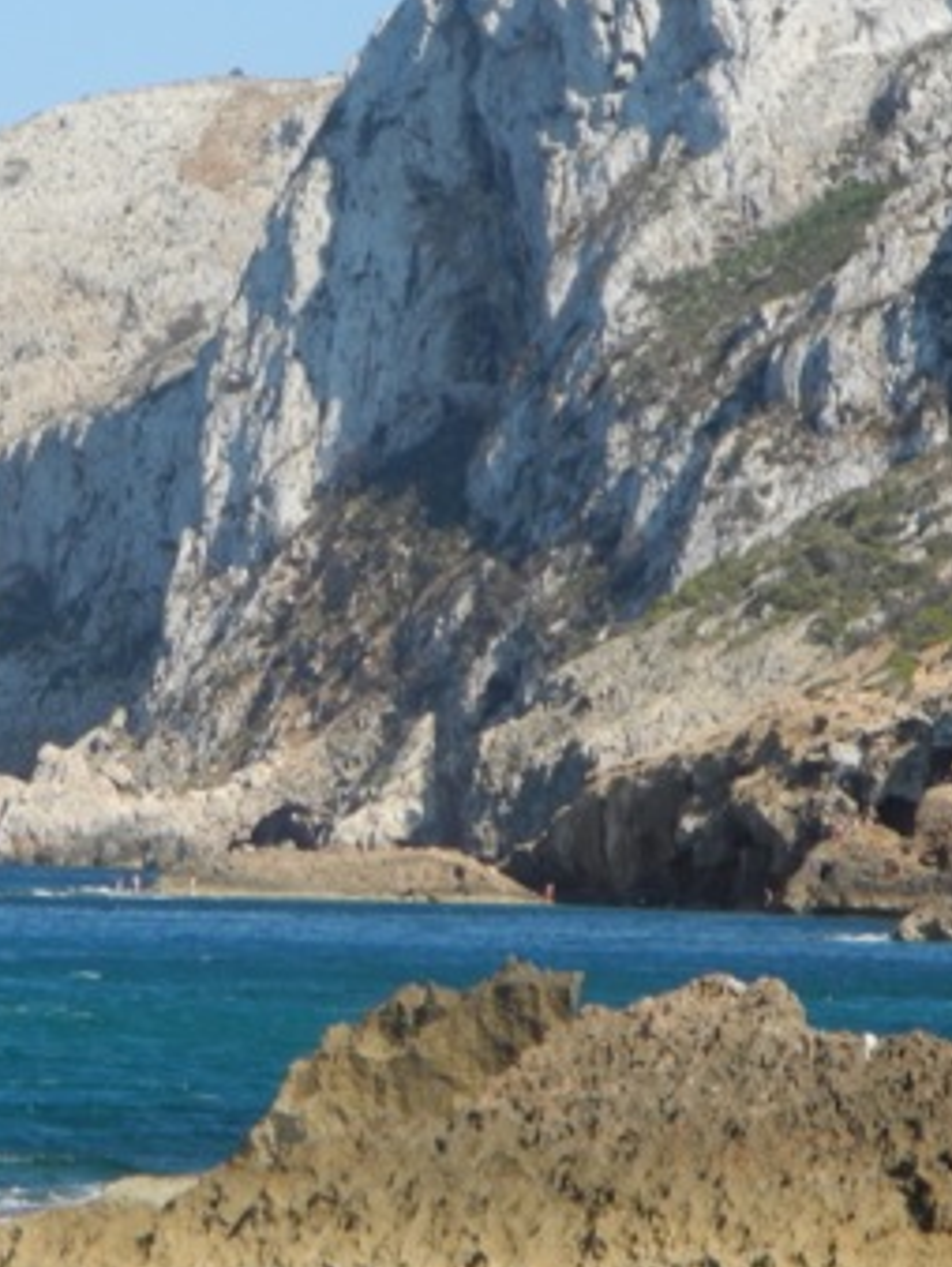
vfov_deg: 5.6
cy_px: 585
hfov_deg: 4.2
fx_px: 13001
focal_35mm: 355
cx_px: 120
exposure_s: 1/500
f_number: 5.6
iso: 110
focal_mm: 42.6
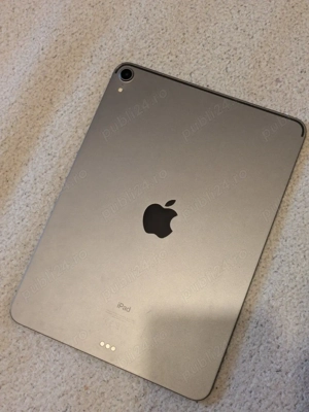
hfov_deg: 28.6
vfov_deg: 37.5
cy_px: 206
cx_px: 154
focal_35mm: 51
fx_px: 607
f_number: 1.89
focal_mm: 5.43
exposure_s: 1/33.4
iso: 203
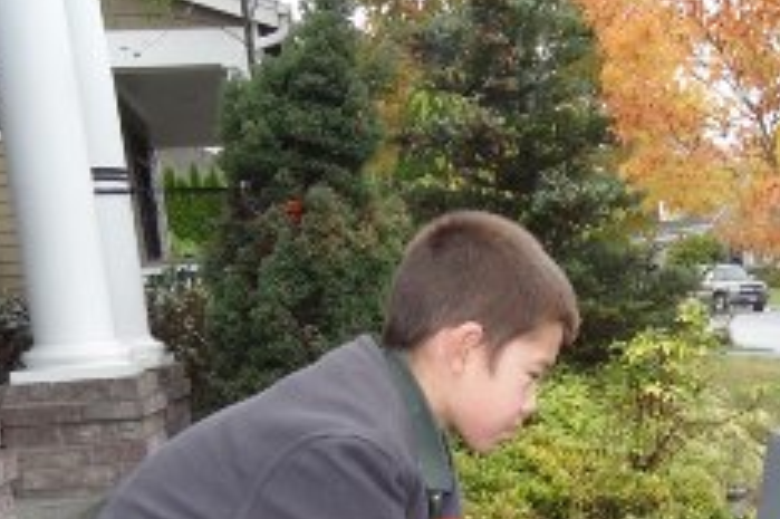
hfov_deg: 35.2
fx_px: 1212
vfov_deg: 21.8
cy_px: 670
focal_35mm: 56
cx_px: 542
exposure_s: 1/125
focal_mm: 5
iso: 80
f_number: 3.4
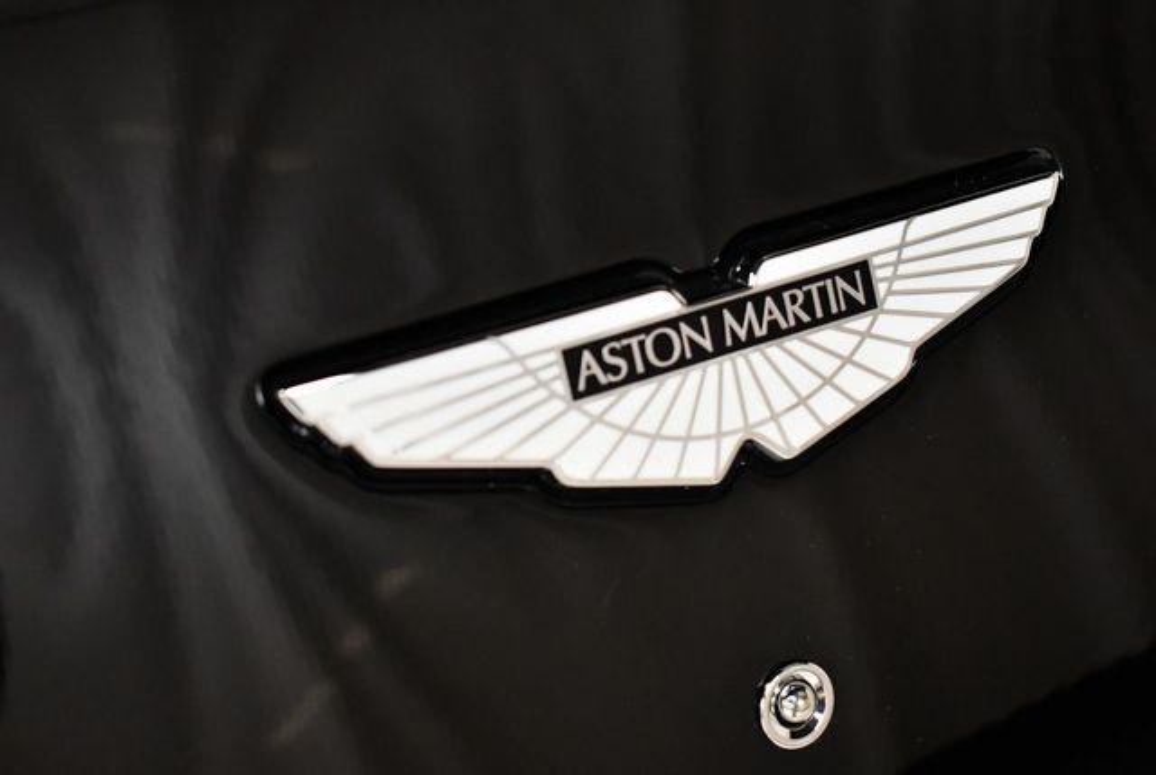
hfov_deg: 29.6
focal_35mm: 68
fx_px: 2187
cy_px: 388
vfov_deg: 20.1
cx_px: 578
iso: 3200
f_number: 4.5
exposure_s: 1/100
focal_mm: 34
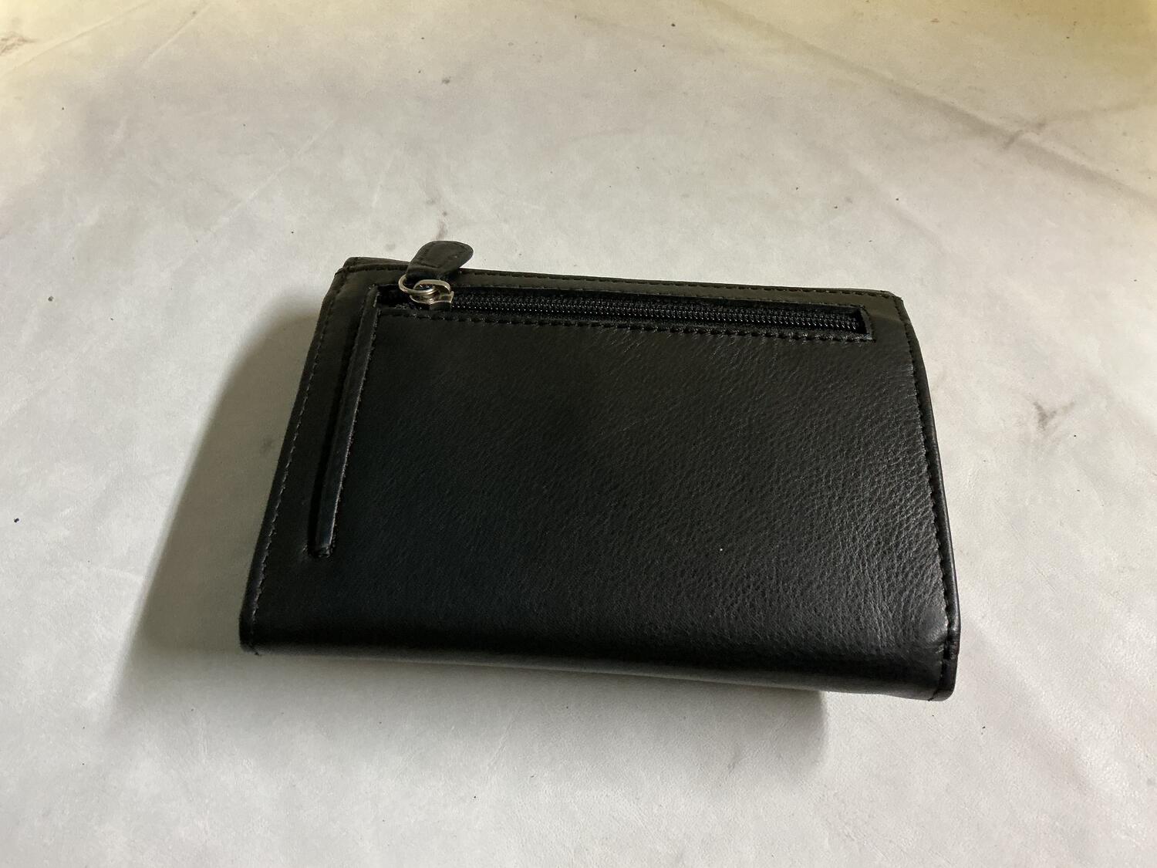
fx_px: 969
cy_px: 434
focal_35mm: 29
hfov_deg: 61.7
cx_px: 578
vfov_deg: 48.2
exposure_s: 1/50
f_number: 1.8
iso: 200
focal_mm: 3
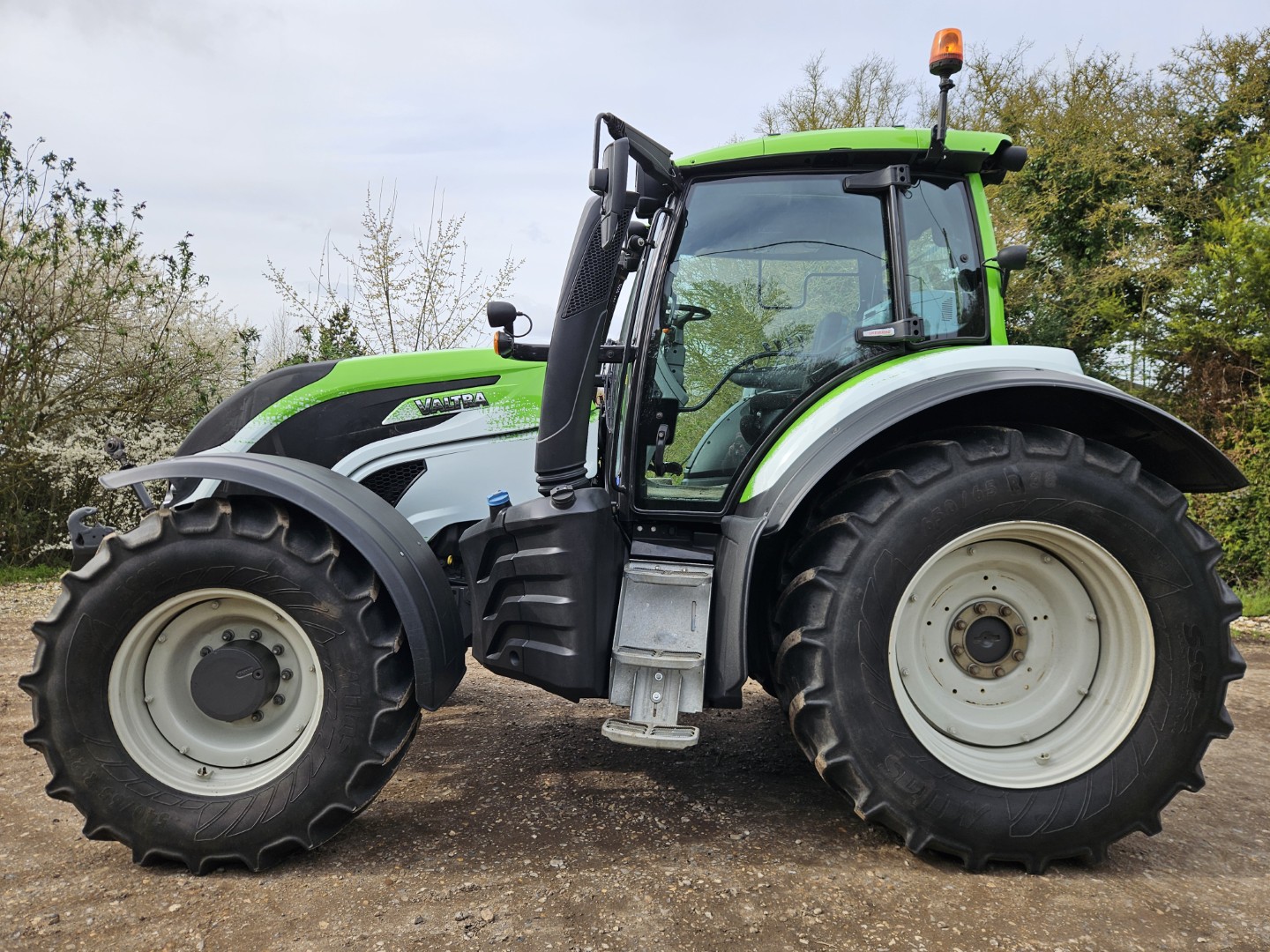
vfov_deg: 58.9
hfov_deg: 73.9
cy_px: 476
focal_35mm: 23
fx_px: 844
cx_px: 635
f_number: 1.8
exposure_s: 1/859
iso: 25
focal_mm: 5.4
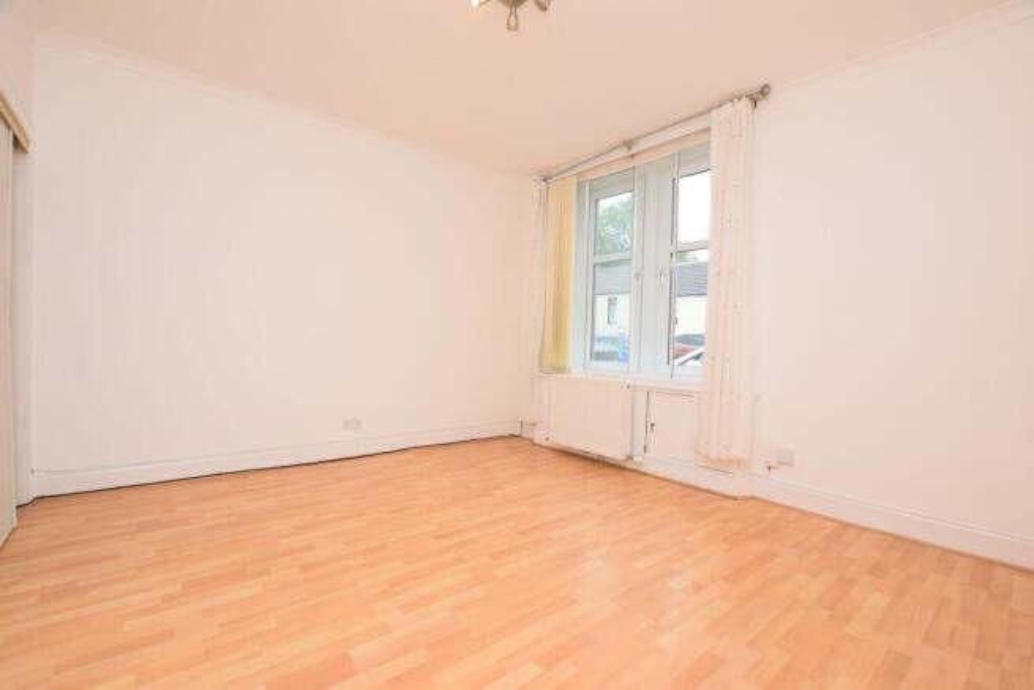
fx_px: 431
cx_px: 517
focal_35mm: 15
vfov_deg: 77.4
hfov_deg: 100.4
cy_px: 345
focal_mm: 10
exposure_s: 1/125
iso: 560
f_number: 5.6
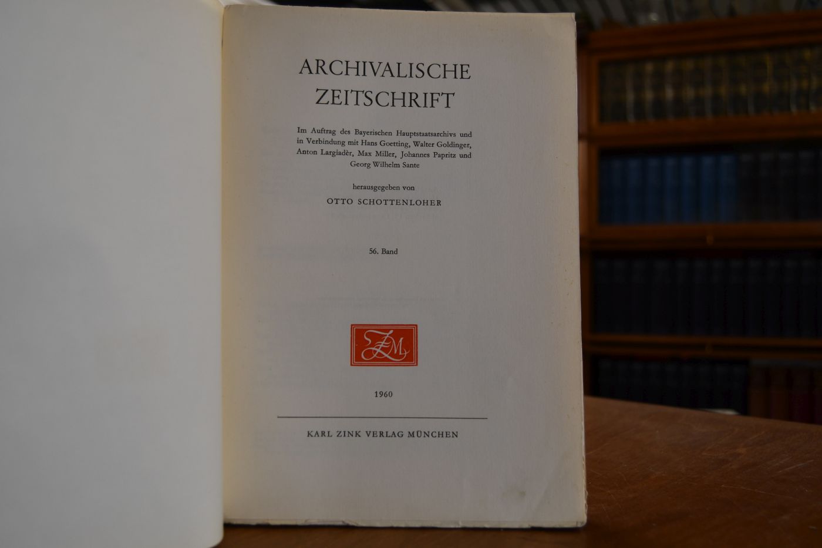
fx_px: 753
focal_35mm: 33
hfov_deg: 57.2
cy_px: 274
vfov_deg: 40.0
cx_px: 411
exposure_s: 1/250
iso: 400
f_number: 4.5
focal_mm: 22
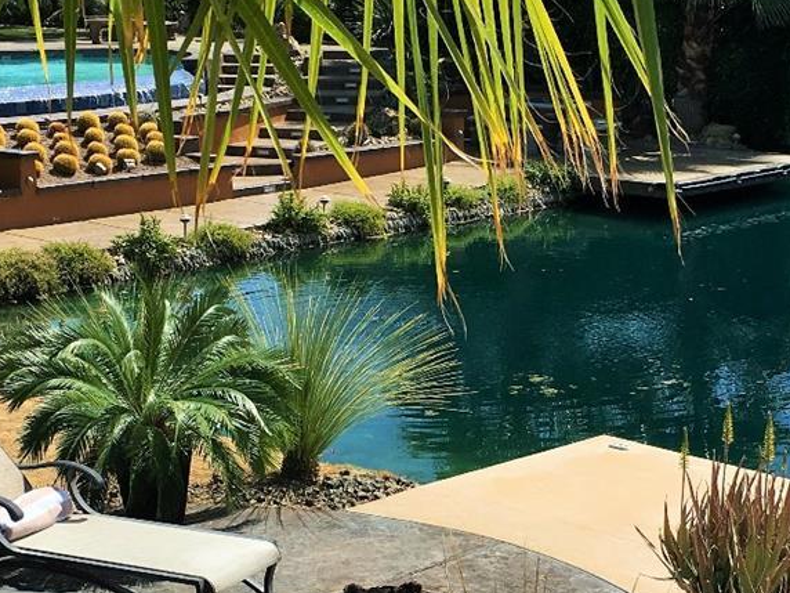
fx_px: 1734
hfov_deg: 25.6
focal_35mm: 76
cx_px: 461
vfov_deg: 19.3
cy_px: 427
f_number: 2.2
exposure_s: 1/1923
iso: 25
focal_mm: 4.15
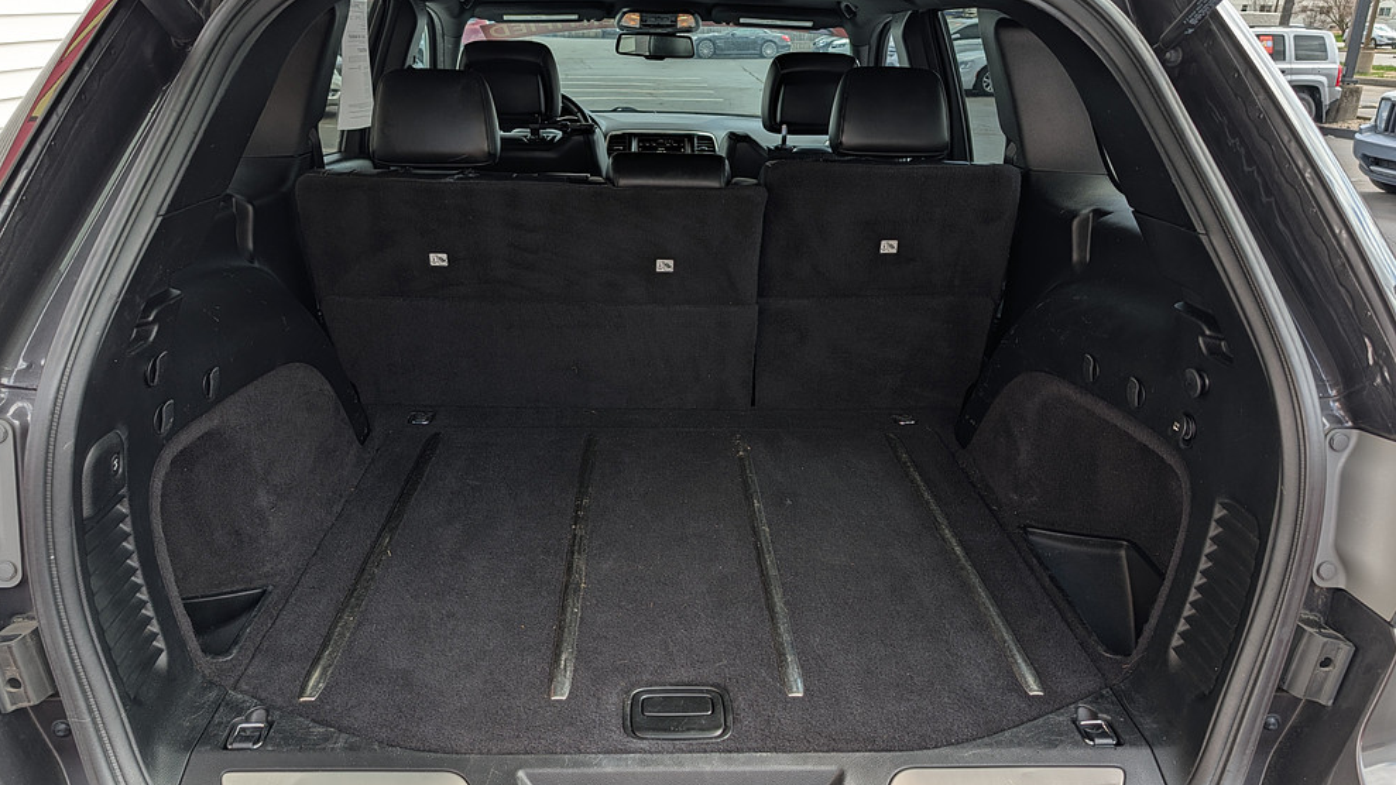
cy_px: 359
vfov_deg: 42.8
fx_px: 999
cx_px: 693
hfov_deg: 69.9
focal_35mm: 27
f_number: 1.68
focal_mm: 6.9
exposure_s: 1/413
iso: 18
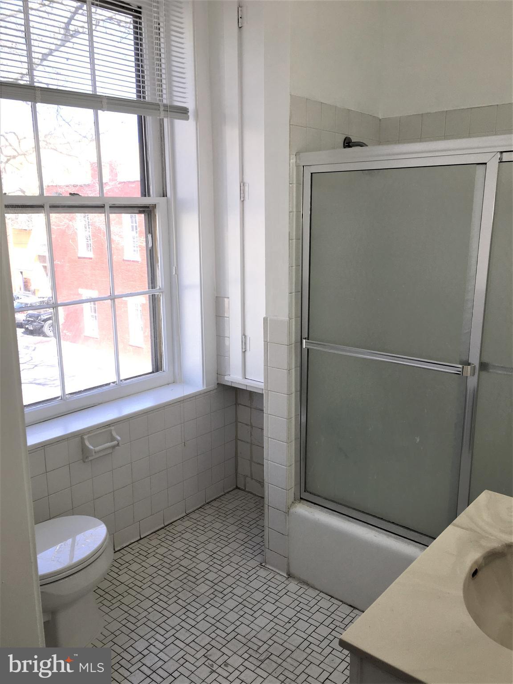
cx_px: 256
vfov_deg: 61.7
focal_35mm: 29
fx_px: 573
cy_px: 342
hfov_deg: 48.2
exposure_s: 1/120
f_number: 2.2
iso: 25
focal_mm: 4.15
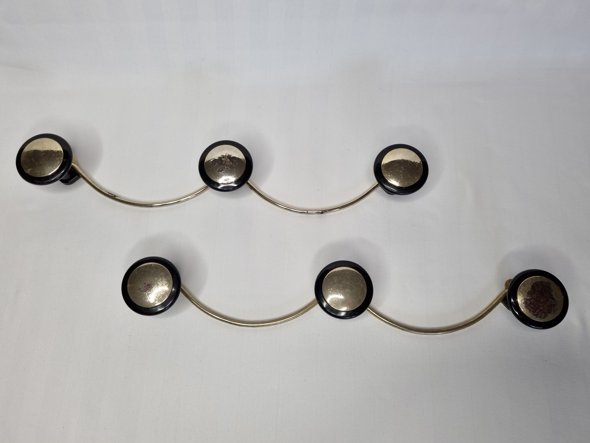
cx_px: 295
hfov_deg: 67.3
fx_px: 443
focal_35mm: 26
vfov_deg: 53.1
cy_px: 222
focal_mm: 5.4
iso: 50
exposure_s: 1/127
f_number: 1.8
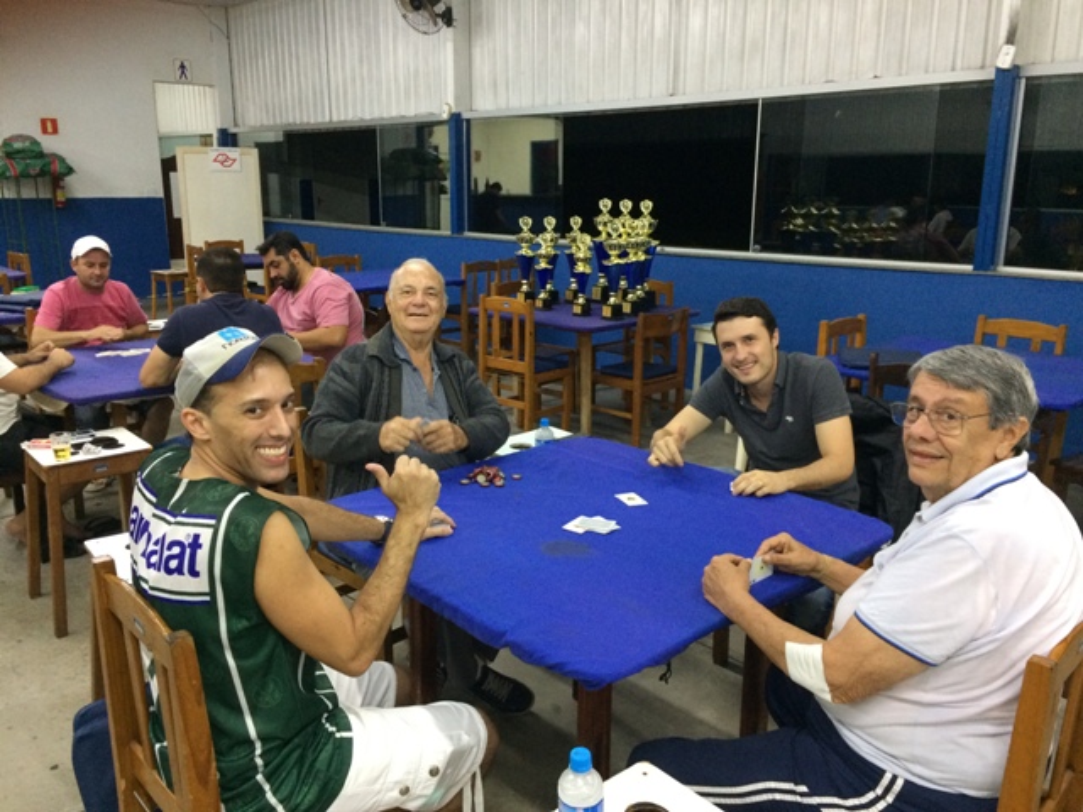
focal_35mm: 29
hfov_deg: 61.7
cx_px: 542
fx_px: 907
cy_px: 406
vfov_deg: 48.2
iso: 250
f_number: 2.2
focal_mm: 4.15
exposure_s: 1/30
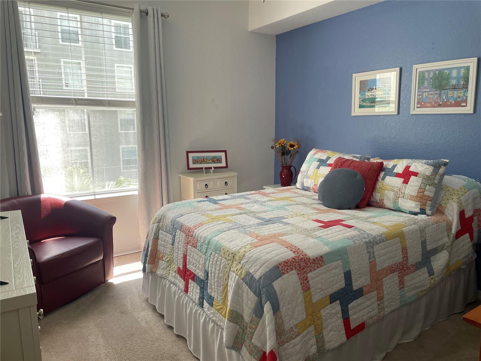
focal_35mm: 26
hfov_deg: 67.3
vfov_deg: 53.1
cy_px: 180
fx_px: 361
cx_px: 240
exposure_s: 1/171
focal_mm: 4.2
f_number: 1.6
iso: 32
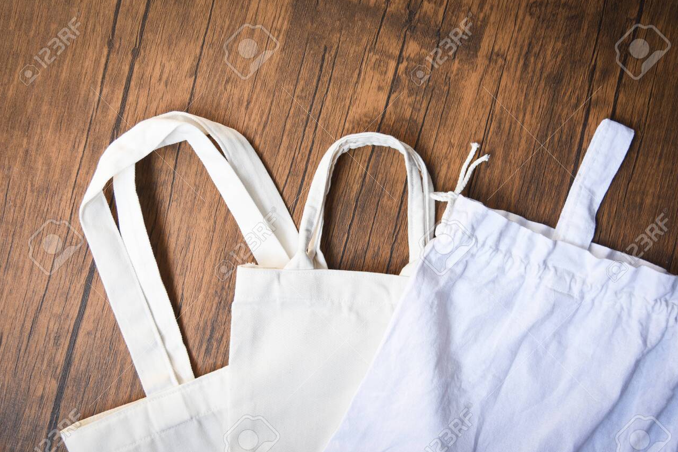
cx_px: 345
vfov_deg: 28.6
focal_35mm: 47
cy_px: 226
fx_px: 885
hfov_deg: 41.9
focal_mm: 46
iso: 200
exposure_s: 1/200
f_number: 4
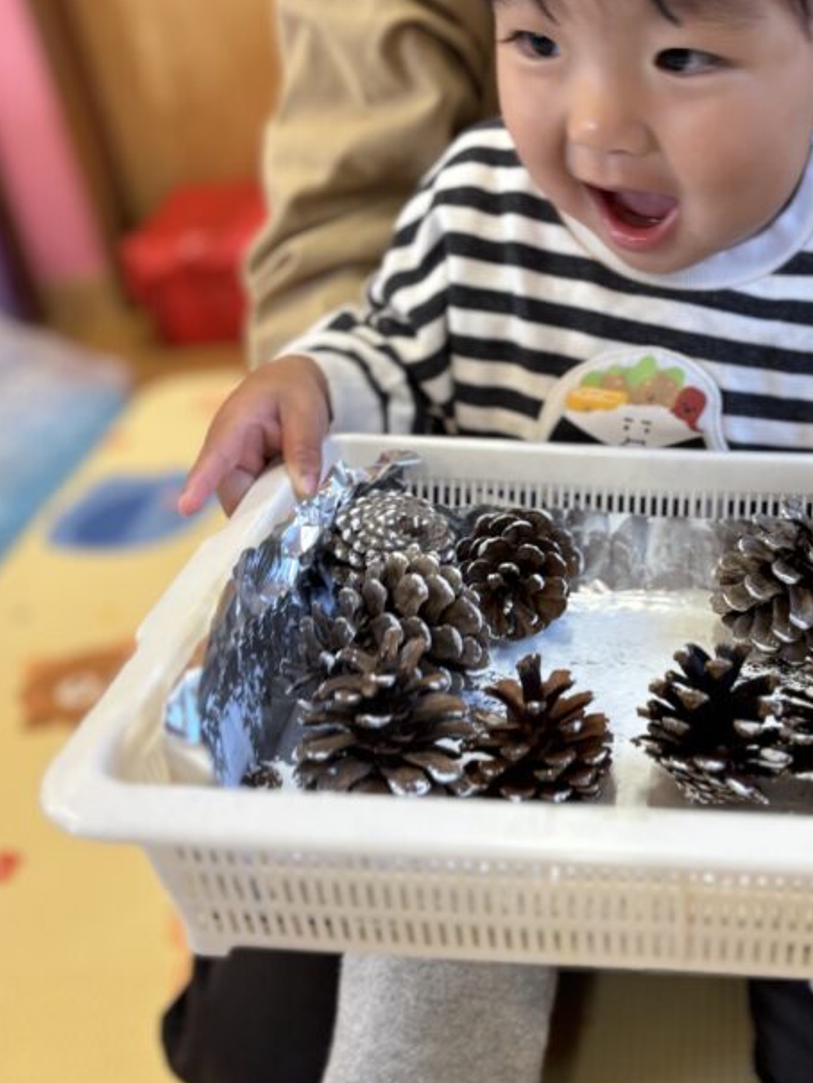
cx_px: 618
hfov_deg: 32.2
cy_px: 517
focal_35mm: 44
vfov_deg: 42.9
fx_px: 1377
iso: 100
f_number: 1.6
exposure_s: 1/60
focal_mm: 5.96
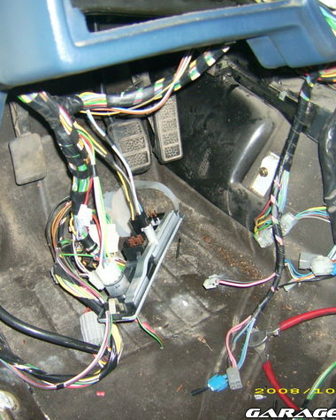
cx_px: 114
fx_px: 572
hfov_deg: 32.5
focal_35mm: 46
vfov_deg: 40.3
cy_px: 210
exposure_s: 1/60
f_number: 2.8
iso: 100
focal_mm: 5.95
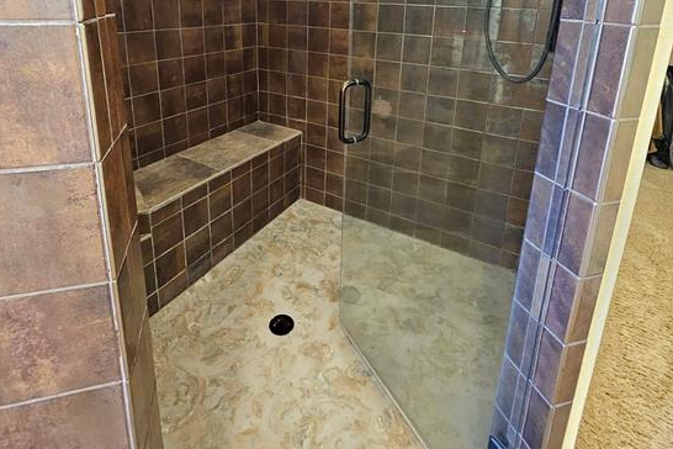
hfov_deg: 86.9
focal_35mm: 19
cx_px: 322
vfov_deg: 58.8
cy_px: 80
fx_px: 355
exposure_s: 1/24
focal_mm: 1.7
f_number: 2.2
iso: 800
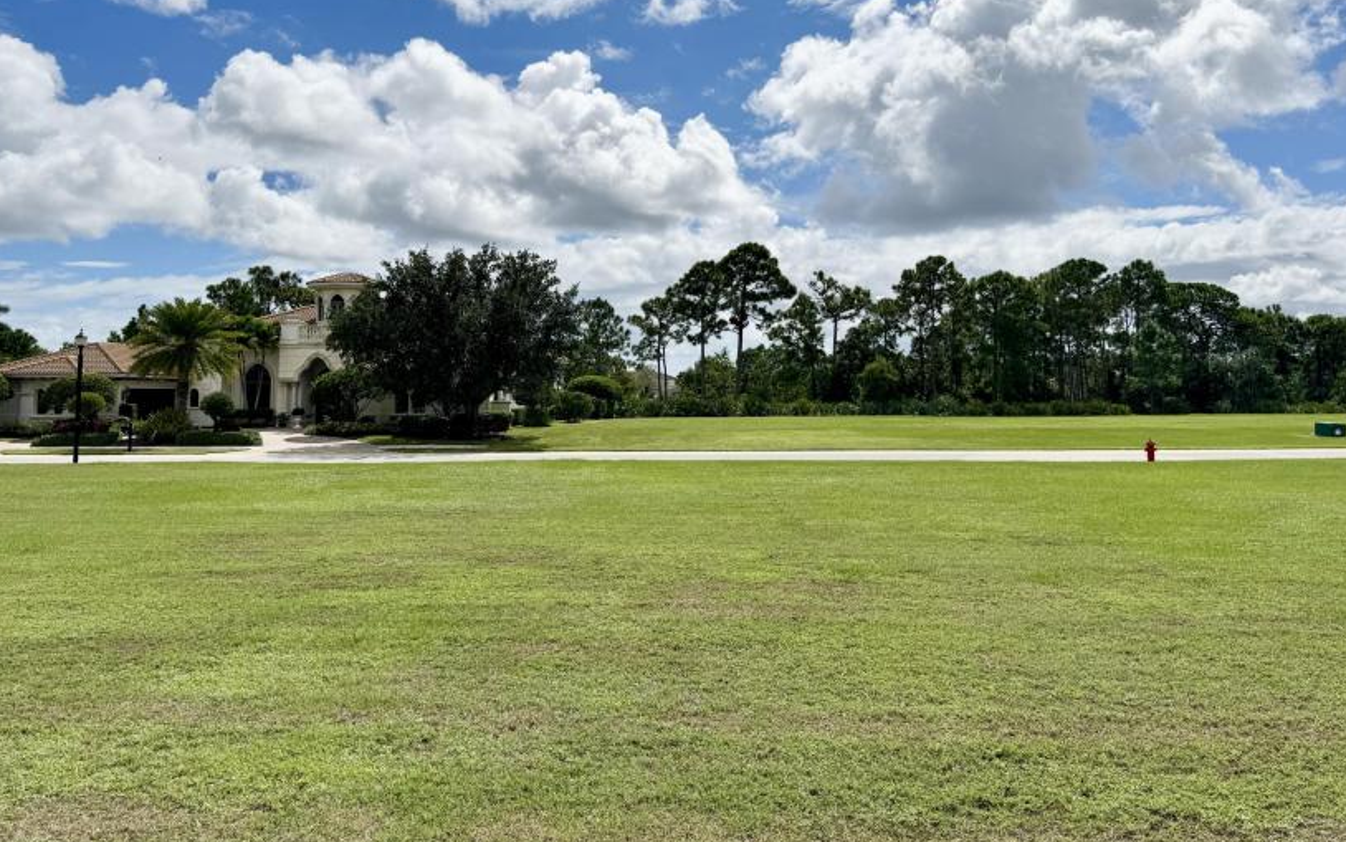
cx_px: 675
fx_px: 1101
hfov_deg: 62.9
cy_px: 294
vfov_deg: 41.4
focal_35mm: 30
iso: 64
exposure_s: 1/12346
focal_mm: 6.76
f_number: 1.78
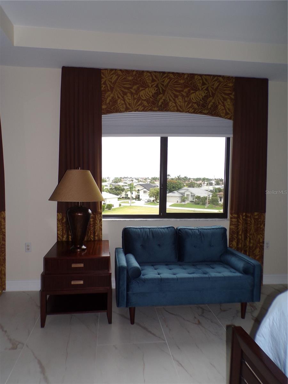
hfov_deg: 56.8
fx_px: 266
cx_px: 144
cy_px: 192
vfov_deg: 71.6
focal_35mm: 24
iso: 80
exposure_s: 1/240
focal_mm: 4.3
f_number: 3
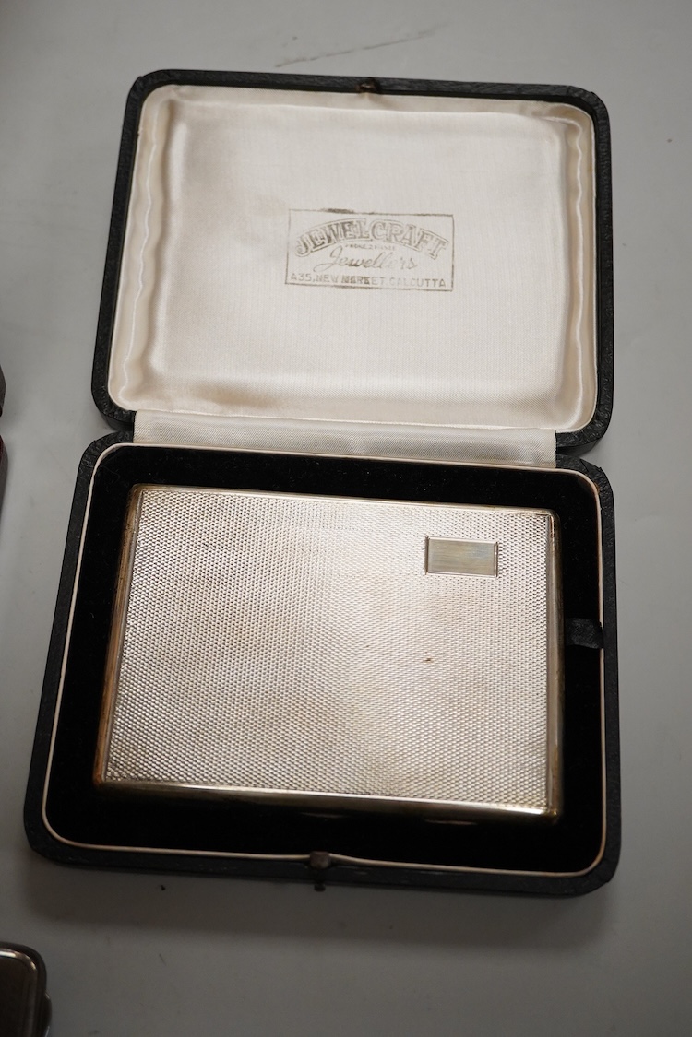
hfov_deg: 29.9
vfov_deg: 43.6
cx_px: 346
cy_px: 518
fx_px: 1297
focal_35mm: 45
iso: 2500
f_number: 4.5
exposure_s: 1/800
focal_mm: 30
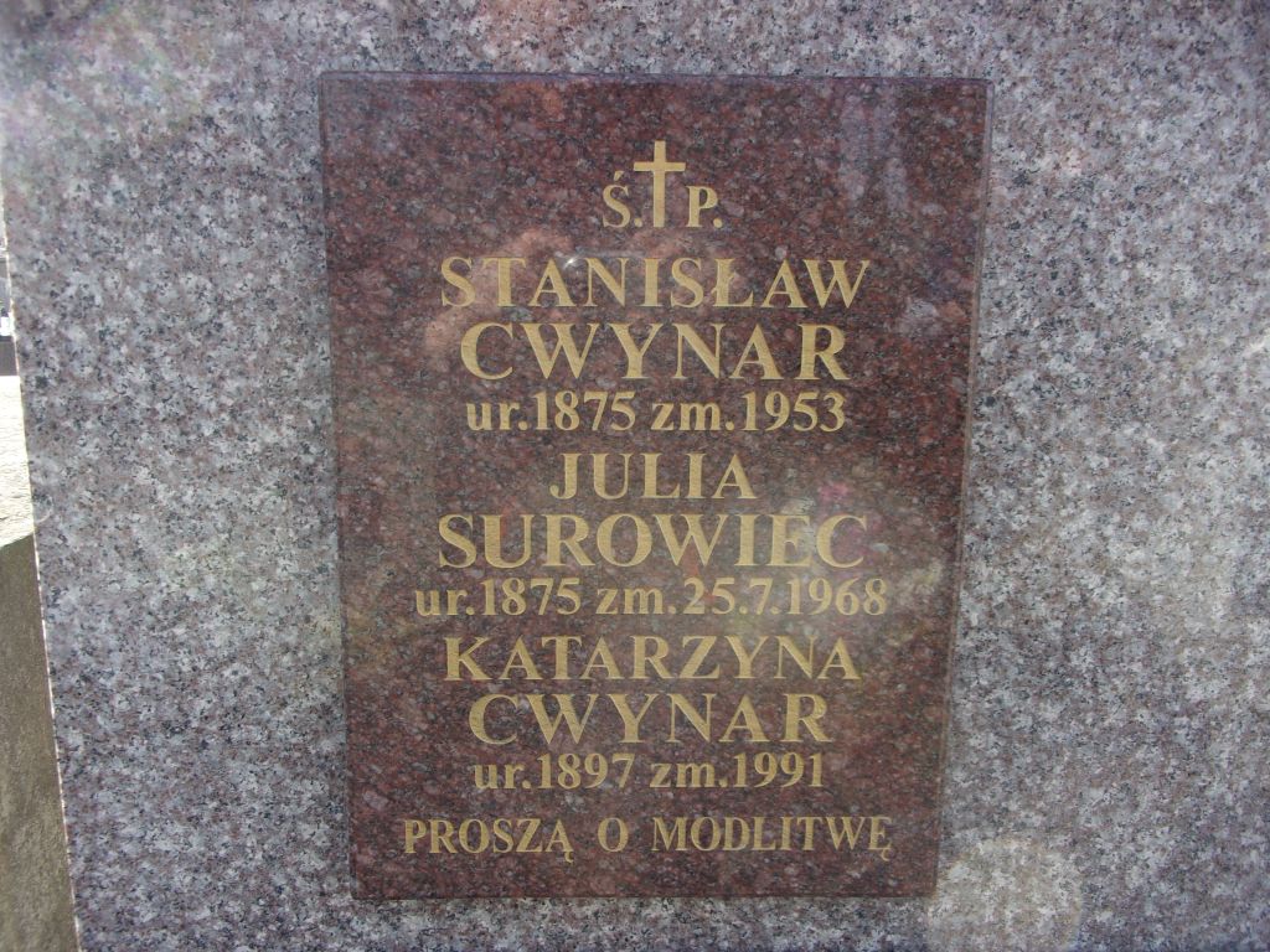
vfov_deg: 49.7
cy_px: 476
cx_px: 635
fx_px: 1027
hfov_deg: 63.4
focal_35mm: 28
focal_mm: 5.1
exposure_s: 1/105
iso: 80
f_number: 3.9
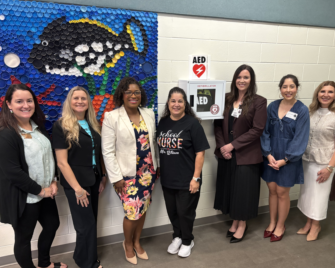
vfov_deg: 51.5
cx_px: 176
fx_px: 278
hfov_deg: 62.2
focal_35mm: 28
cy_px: 137
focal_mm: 5.96
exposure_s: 1/60
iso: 320
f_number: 1.6
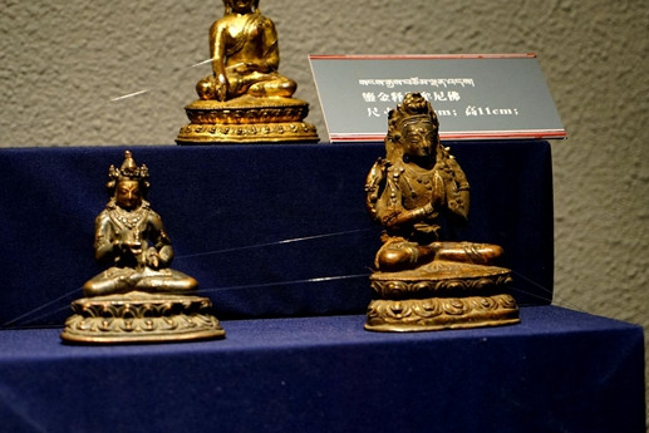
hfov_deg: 22.1
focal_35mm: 92
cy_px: 181
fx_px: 1659
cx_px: 276
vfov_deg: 14.9
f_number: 4
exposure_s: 1/80
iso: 3200
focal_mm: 70
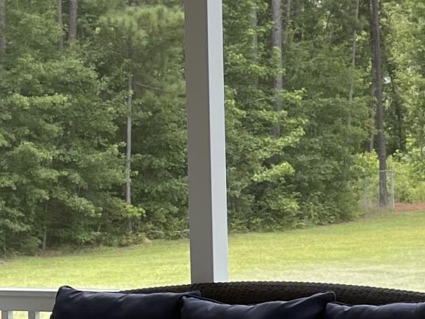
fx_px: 1596
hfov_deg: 15.1
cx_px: 278
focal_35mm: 130
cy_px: 157
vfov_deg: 11.4
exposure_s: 1/230
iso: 32
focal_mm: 4.2
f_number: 1.6
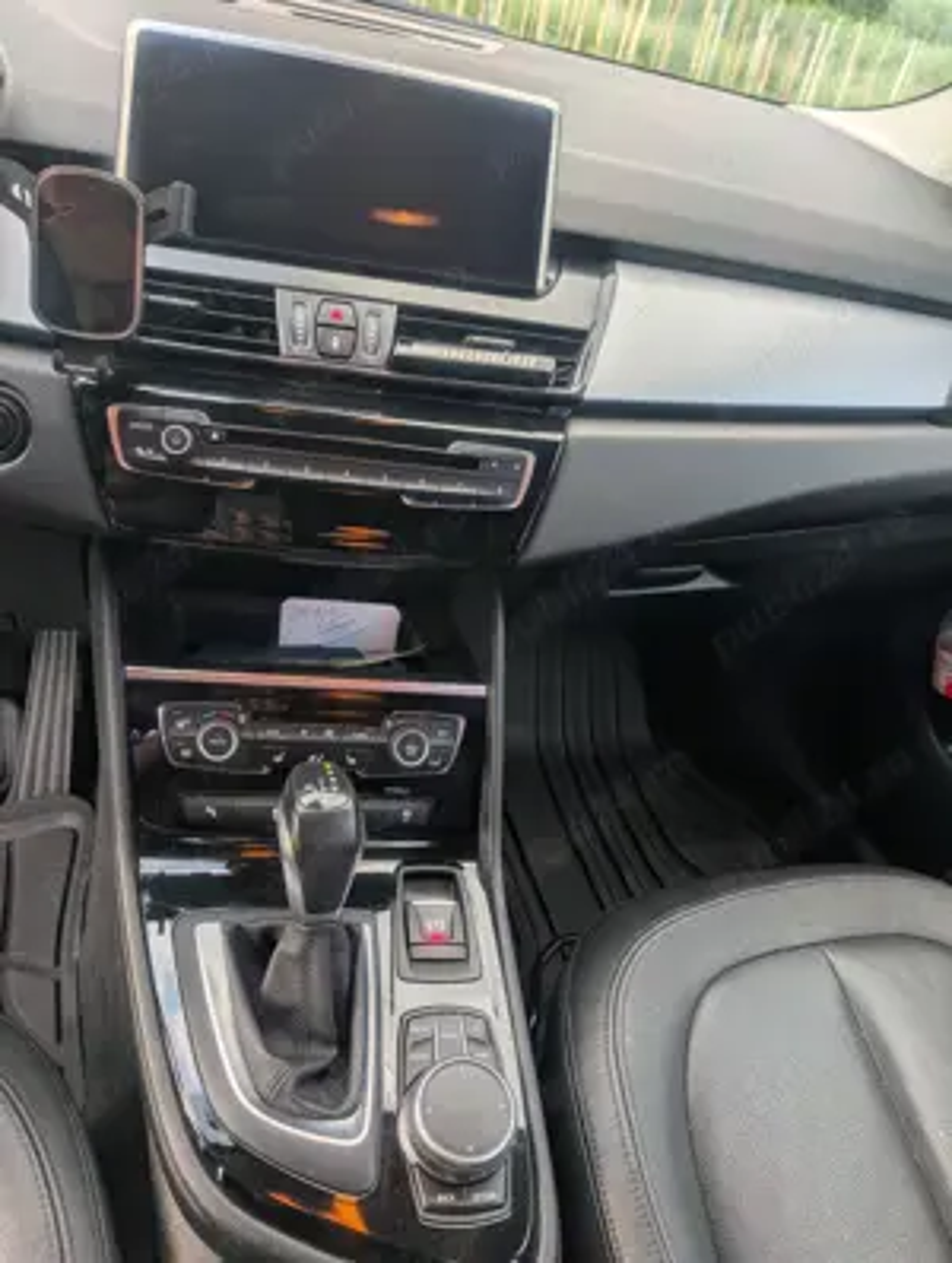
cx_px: 476
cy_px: 632
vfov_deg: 71.5
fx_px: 877
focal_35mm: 24
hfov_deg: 57.0
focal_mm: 6.9
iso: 22
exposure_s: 1/124
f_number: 1.68
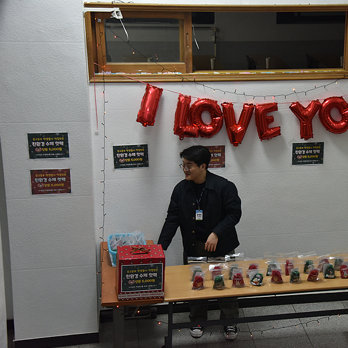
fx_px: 808
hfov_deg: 24.0
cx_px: 263
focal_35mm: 71
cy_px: 175
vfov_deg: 24.3
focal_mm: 55
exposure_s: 1/125
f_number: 5
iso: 1600
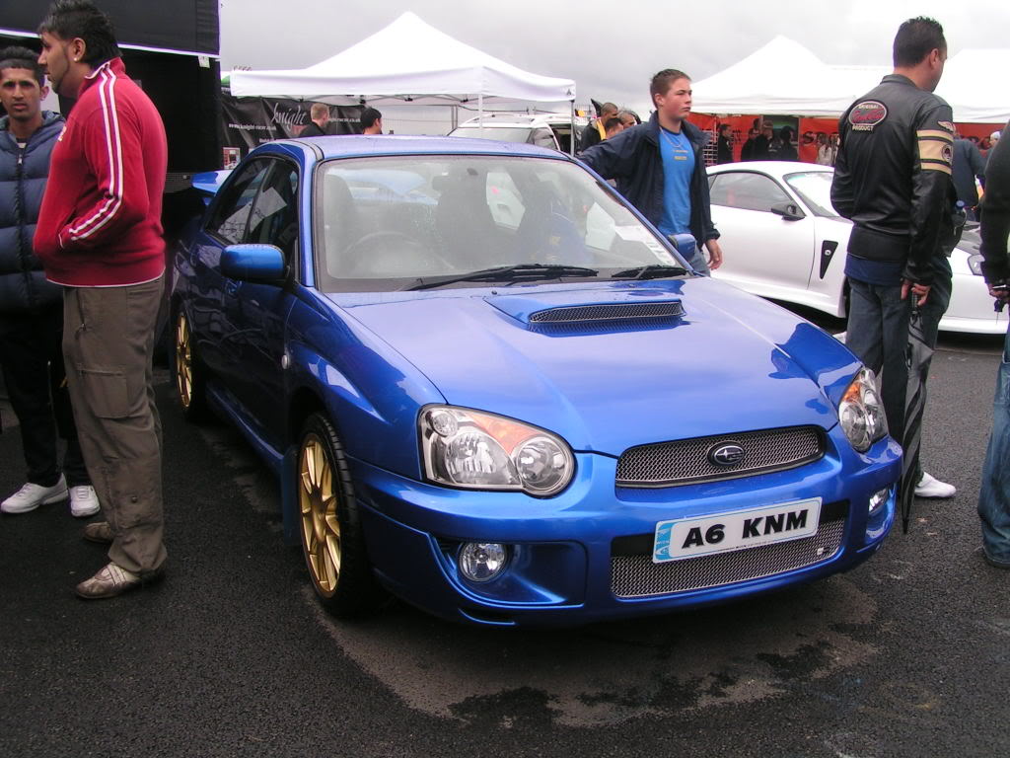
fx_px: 1109
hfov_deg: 49.0
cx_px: 505
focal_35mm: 38
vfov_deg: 37.7
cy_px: 379
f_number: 5.6
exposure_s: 1/125
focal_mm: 5.8
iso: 50
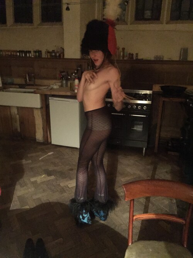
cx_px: 96
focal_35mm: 29
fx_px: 216
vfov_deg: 61.7
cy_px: 129
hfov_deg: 48.2
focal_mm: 4.15
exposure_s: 1/15
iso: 2000
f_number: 2.2
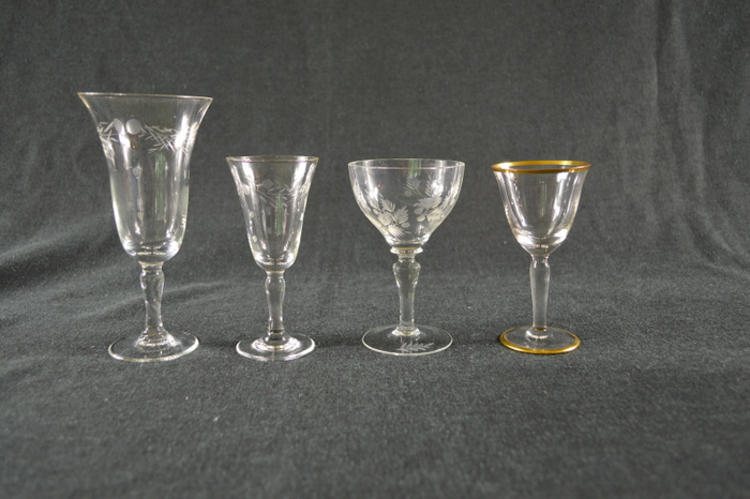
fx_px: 625
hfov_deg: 62.0
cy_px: 250
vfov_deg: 43.6
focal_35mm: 30
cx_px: 375
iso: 400
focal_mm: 20
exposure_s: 1/30
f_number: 3.8
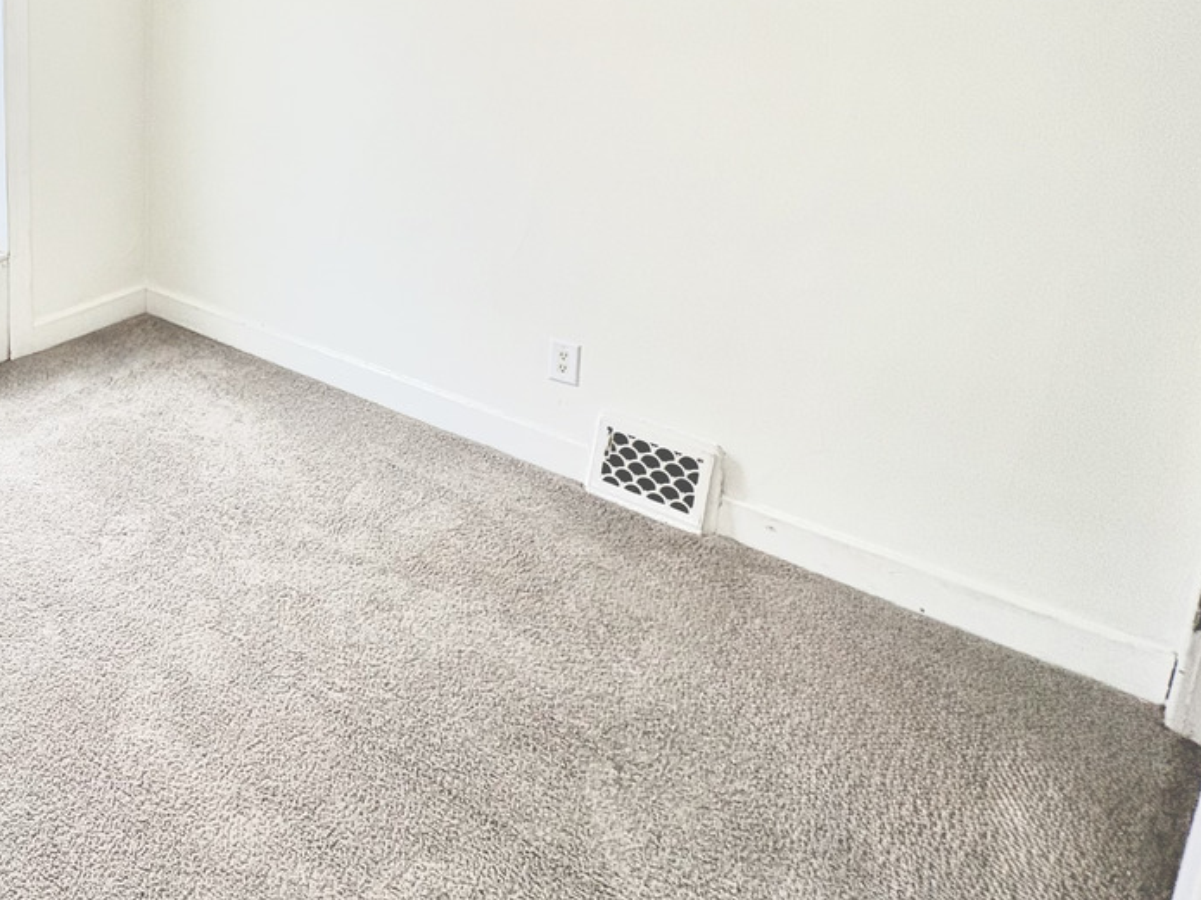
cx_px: 59
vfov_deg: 44.9
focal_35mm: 29
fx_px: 1006
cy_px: 133
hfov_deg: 52.0
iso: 64
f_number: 2.2
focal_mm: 2.22
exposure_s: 1/148
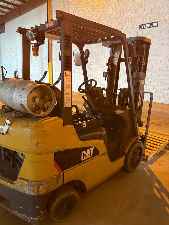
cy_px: 112
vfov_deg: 71.6
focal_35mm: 24
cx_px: 84
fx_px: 156
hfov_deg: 56.8
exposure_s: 1/30
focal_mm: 6.76
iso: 1000
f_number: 1.8
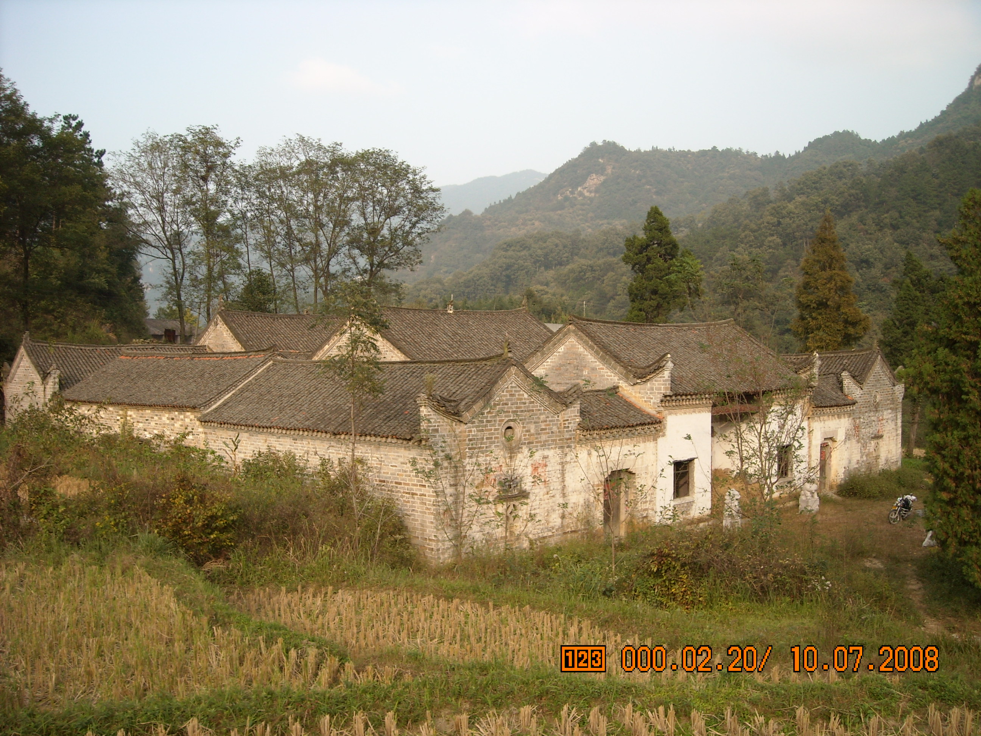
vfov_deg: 40.7
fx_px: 992
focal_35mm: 35
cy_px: 368
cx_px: 490
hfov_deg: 52.6
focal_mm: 5.7
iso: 64
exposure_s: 1/353
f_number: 2.8
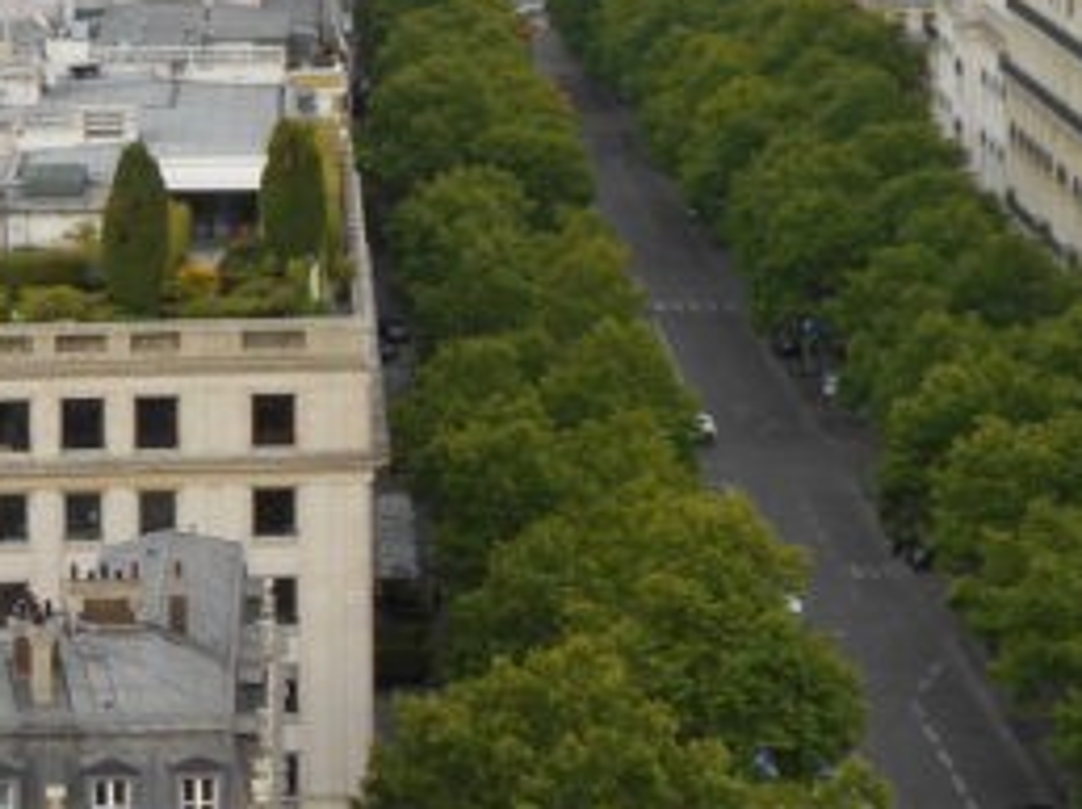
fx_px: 4653
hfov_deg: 12.8
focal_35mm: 149
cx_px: -356
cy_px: 277
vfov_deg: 9.9
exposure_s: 1/160
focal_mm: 8.8
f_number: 4.5
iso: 80
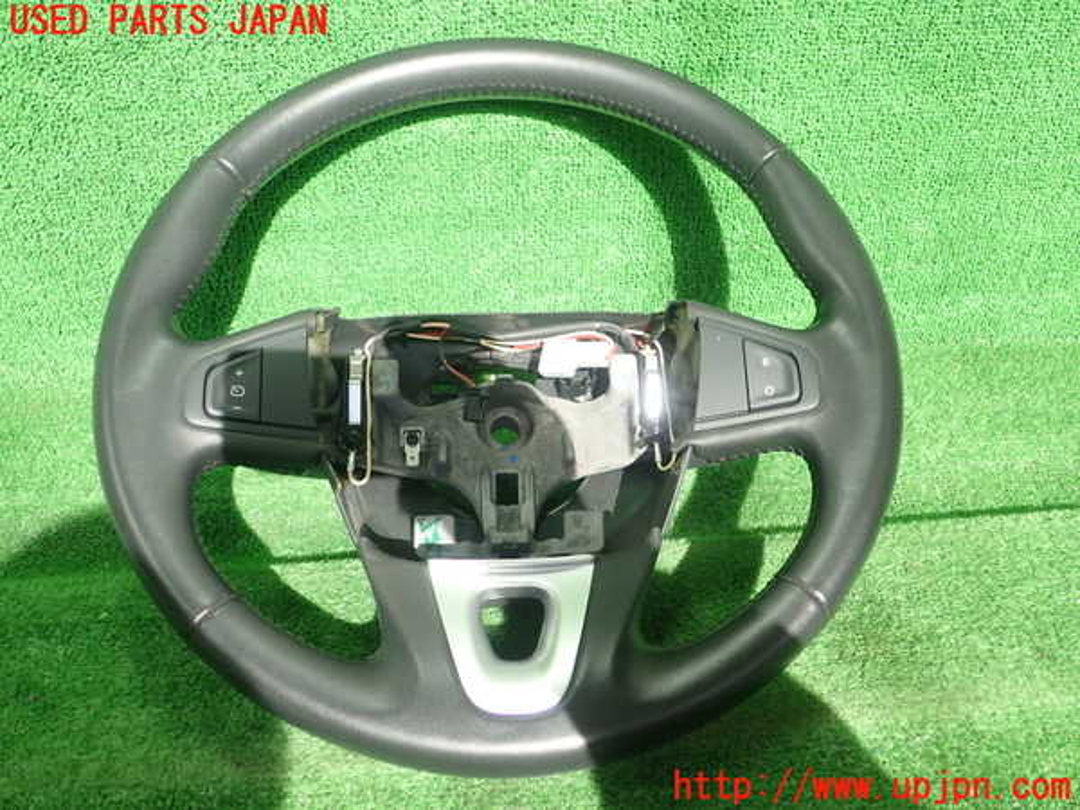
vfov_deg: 46.8
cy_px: 405
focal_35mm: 30
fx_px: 936
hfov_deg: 60.0
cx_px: 540
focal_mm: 5.5
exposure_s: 1/125
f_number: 2.3
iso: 100
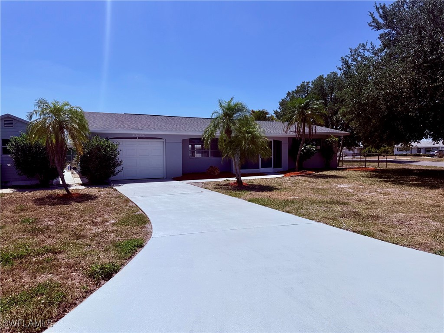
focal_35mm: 24
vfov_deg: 56.8
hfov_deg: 71.6
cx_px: 222
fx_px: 308
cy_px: 166
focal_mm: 6.76
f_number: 1.78
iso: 80
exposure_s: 1/9091
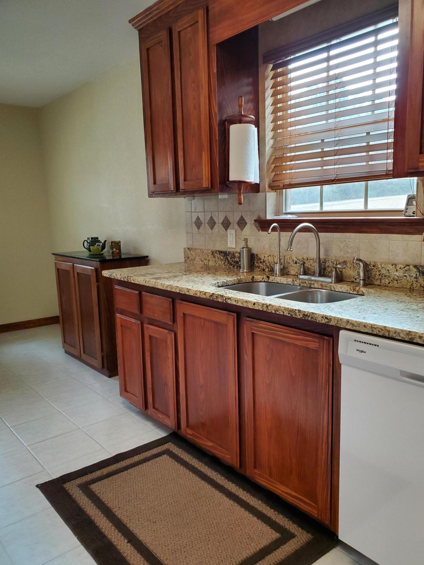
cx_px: 215
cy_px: 290
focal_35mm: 27
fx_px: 441
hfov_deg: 51.3
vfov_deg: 65.3
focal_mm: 4.3
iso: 250
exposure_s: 1/38
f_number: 2.4
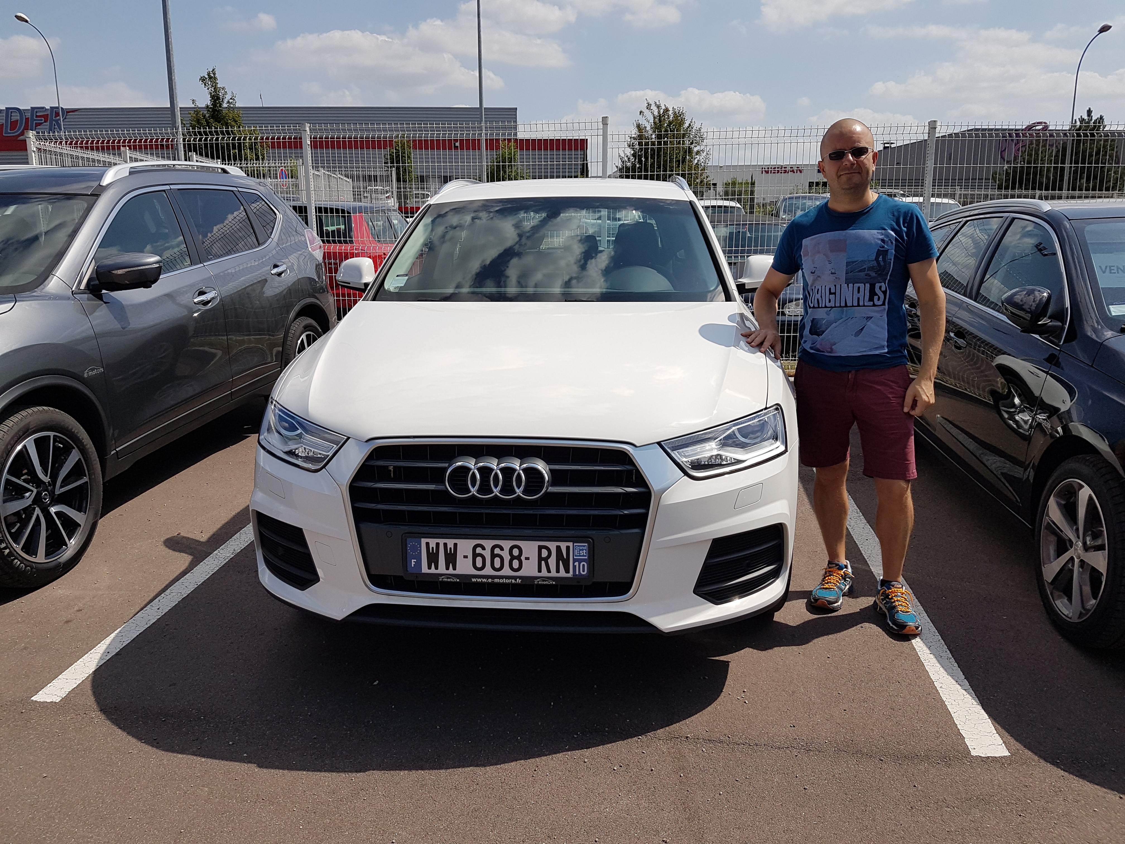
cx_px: 562
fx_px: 845
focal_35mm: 26
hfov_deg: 67.3
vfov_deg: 53.1
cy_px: 422
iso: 40
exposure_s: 1/3376
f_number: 1.7
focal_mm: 4.2
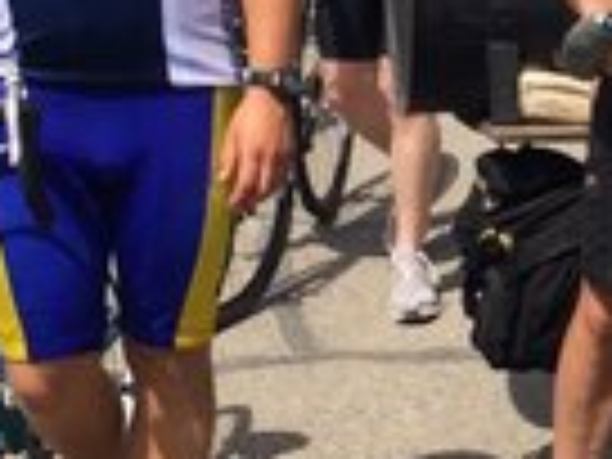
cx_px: 716
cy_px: 54
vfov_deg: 11.5
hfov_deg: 14.9
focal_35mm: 128
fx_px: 2263
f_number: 2.2
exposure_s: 1/1786
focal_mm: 4.15
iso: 32
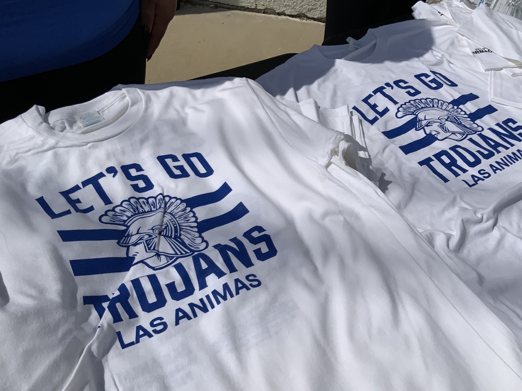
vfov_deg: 41.8
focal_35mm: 34
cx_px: 303
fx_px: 513
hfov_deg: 53.7
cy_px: 200
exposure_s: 1/16393
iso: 20
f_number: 1.8
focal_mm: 3
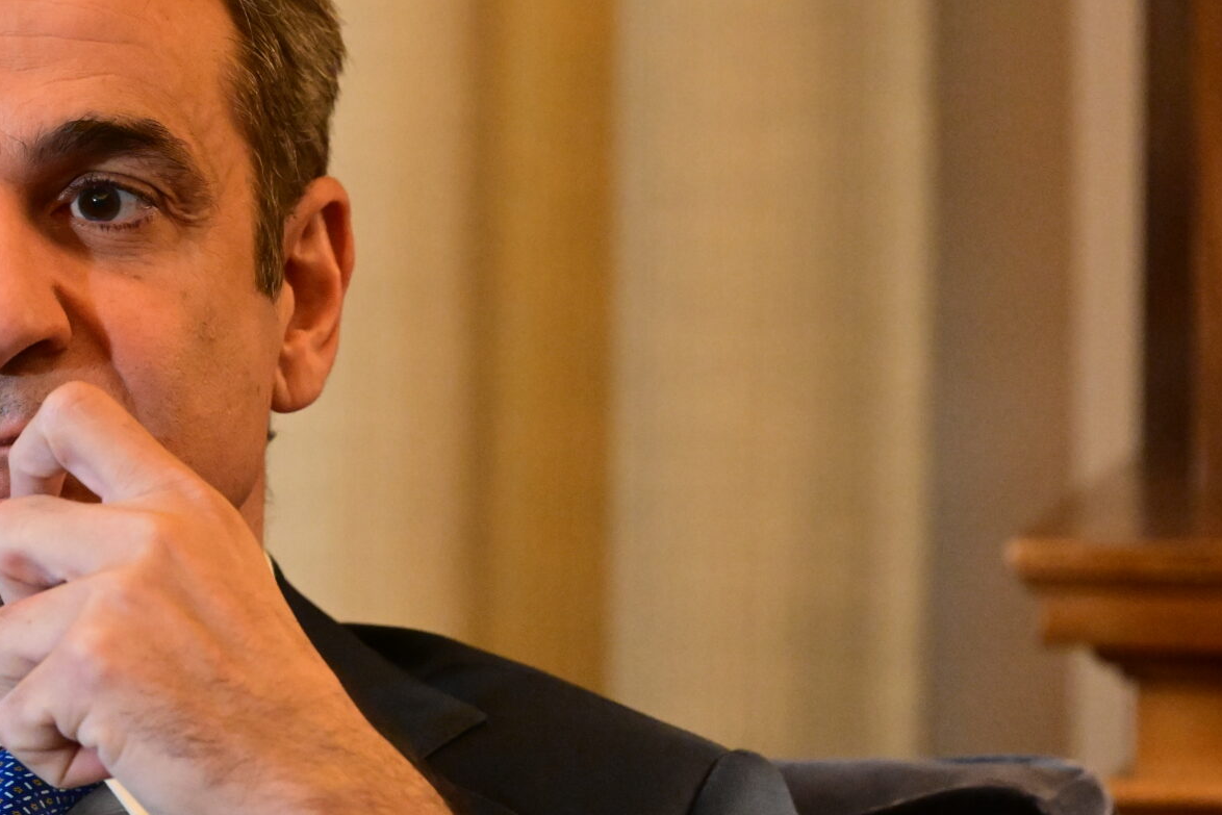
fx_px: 14801
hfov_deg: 4.7
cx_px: 44
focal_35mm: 436
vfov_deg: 3.2
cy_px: 379
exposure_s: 1/200
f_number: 4.5
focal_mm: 200
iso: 8000
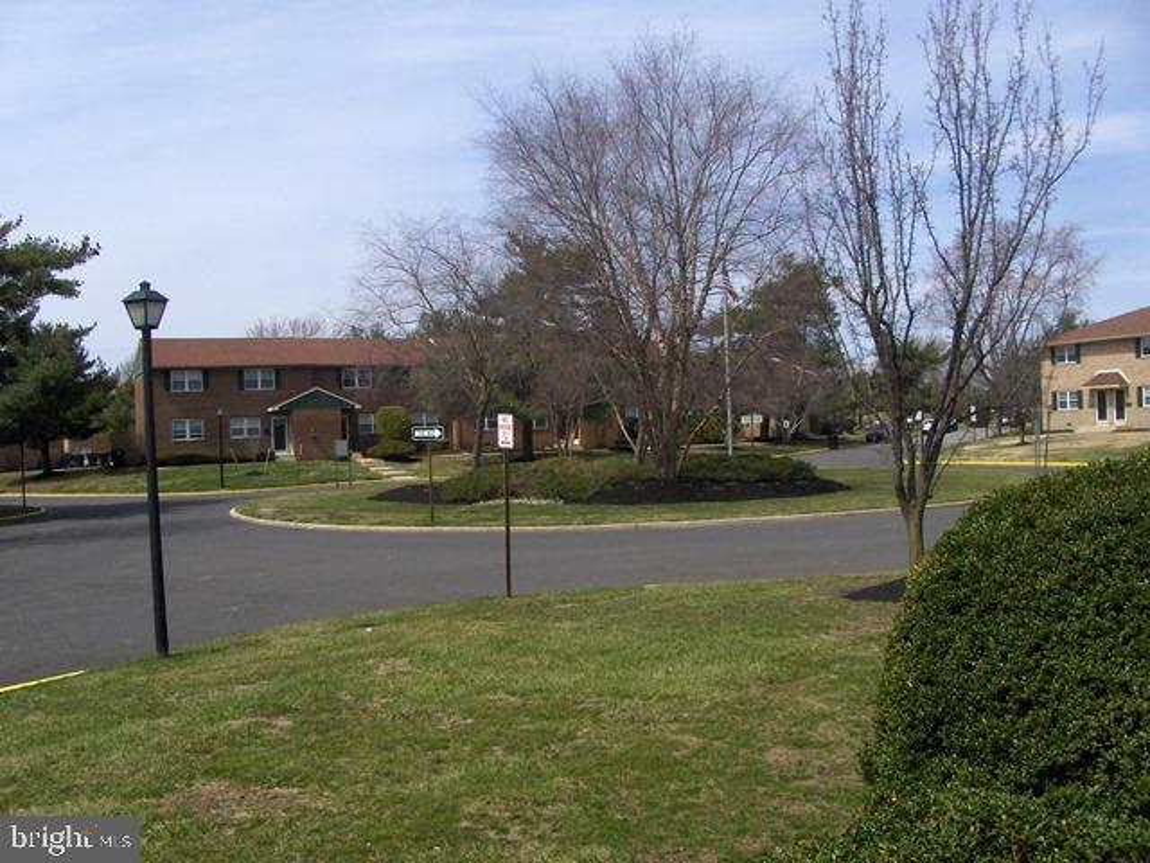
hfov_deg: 52.6
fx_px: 1163
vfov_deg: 40.7
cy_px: 432
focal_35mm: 35
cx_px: 575
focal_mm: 5.8
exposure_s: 1/1075
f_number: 4.3
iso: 100
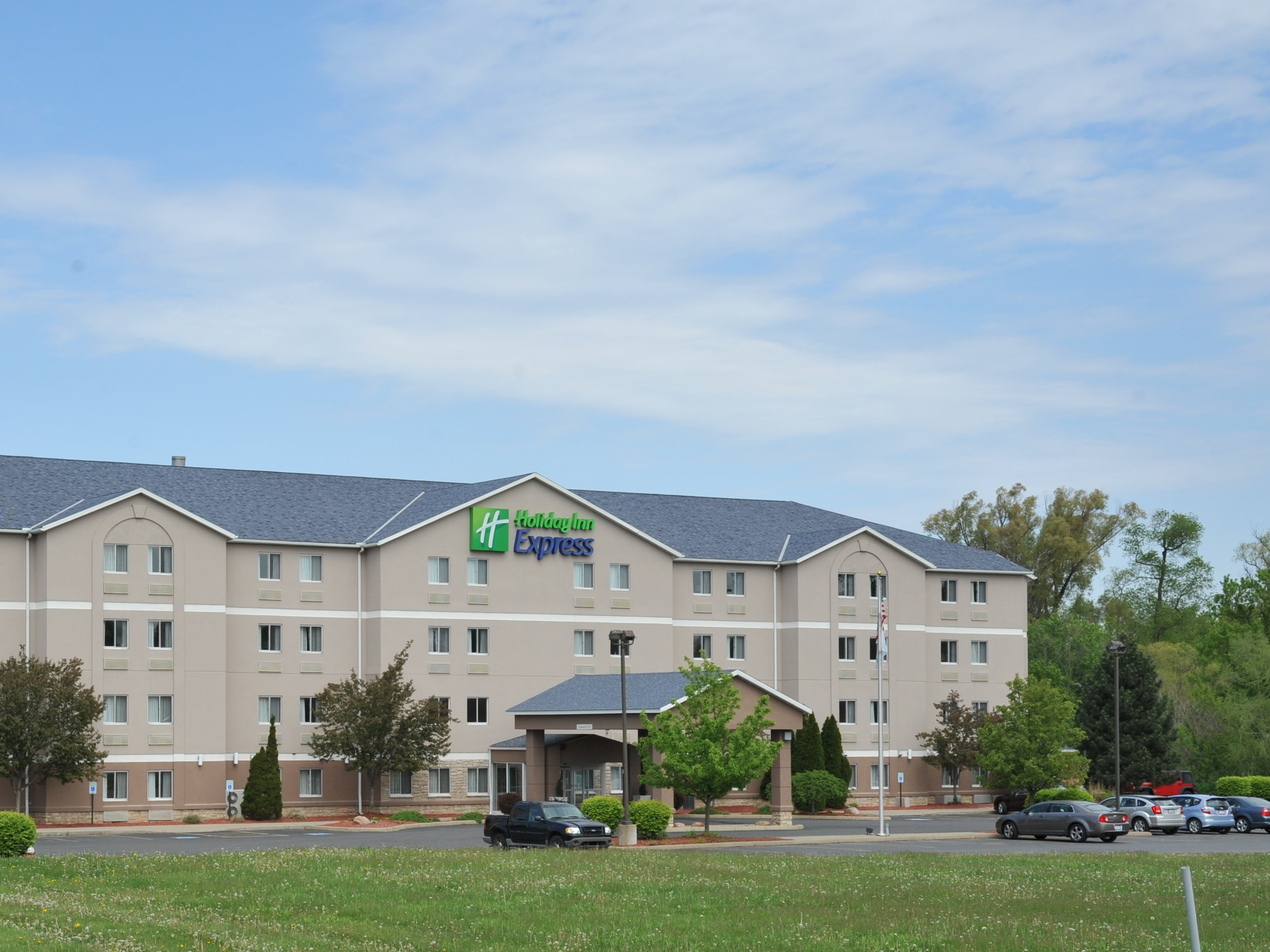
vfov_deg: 21.8
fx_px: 2458
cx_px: 333
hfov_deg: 28.6
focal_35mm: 67
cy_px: 651
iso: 400
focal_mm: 44
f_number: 11
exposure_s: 1/500
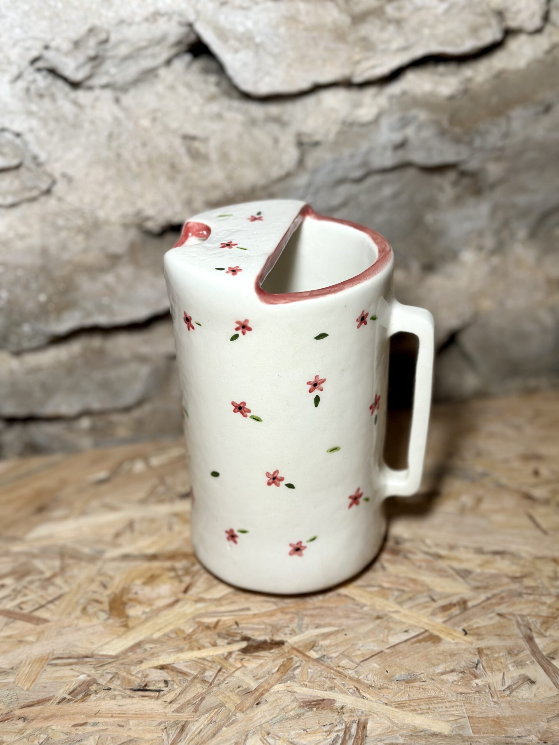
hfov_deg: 30.3
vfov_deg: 39.7
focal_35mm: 48
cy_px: 372
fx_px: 1034
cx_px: 280
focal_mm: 6.86
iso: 125
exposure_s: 1/108
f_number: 1.78
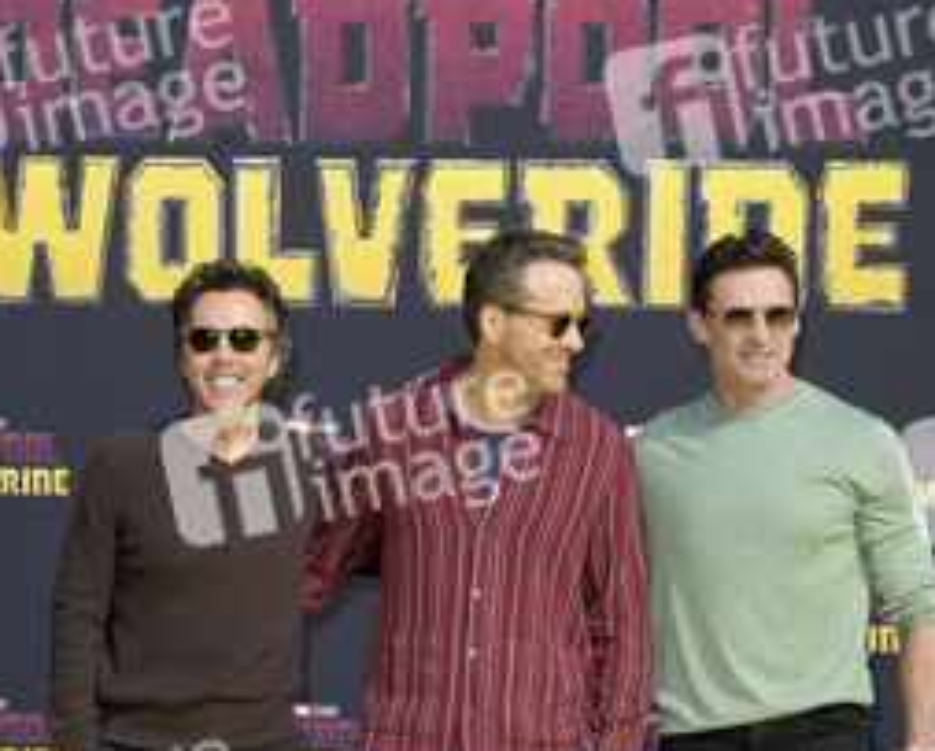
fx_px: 3075
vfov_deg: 13.8
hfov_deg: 17.3
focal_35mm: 111
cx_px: 458
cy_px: 644
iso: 320
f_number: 14
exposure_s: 1/250
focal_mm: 75
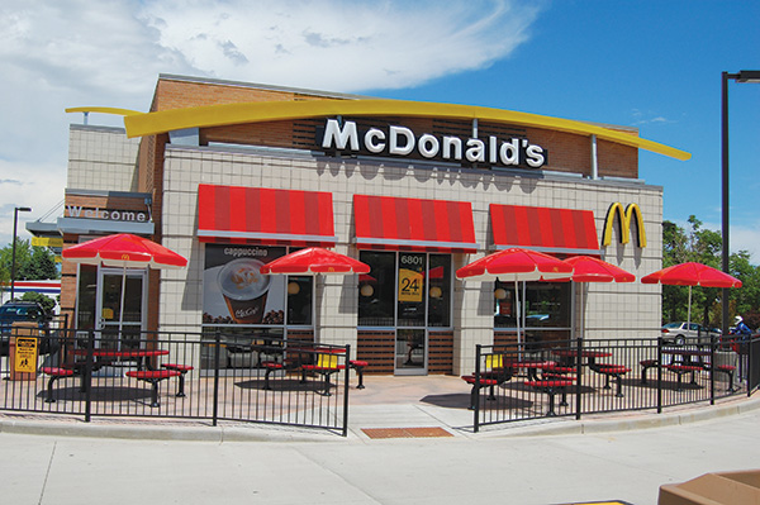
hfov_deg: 53.2
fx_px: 759
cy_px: 252
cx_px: 380
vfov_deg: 36.8
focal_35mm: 36
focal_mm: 24
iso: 200
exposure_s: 1/400
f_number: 10
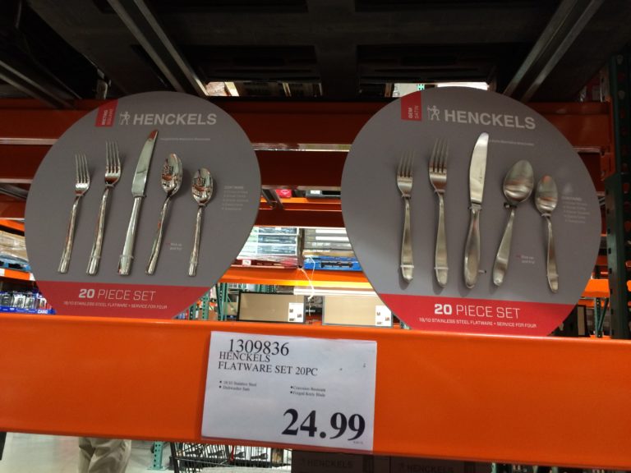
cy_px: 236
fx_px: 529
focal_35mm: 29
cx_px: 316
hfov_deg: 61.7
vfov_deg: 48.2
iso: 200
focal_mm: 4.15
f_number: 2.2
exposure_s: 1/33
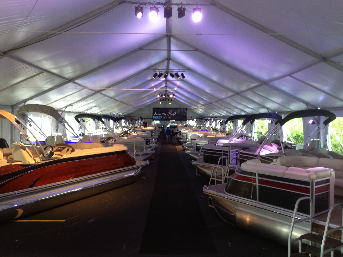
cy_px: 128
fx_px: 327
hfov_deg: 55.4
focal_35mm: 33
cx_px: 172
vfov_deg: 42.9
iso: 64
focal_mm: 4.13
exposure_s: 1/20
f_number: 2.4
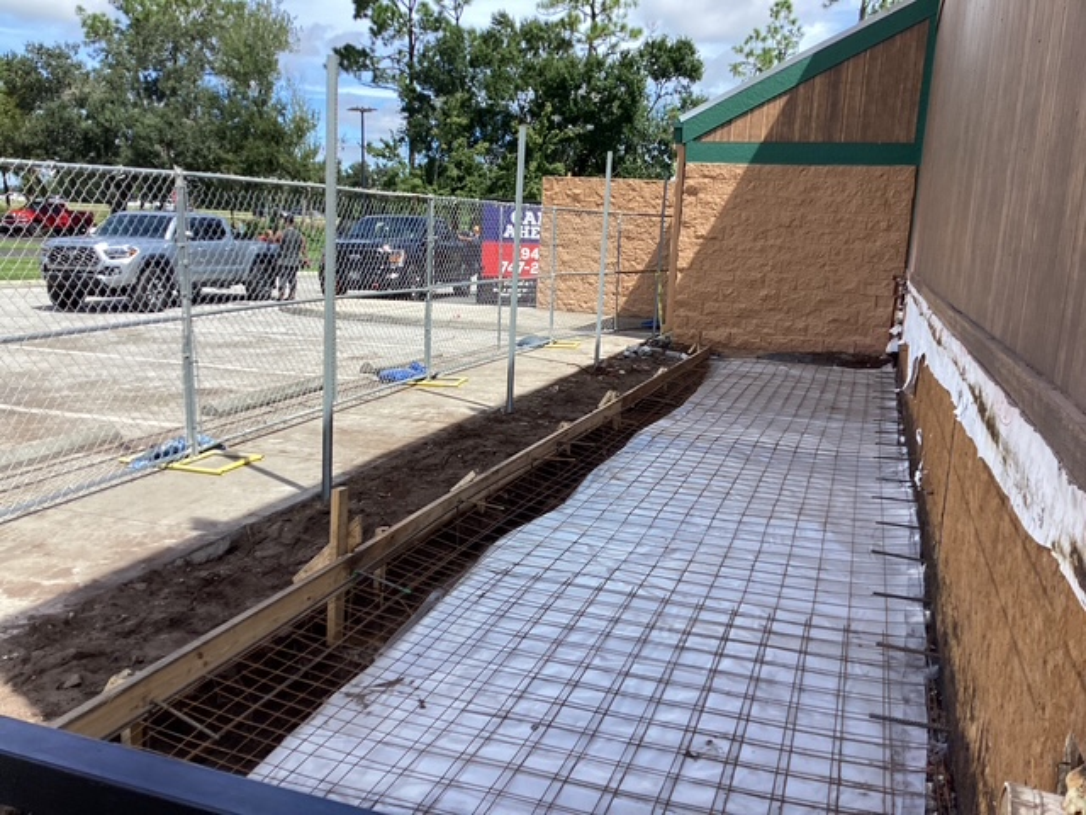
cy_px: 408
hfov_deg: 58.4
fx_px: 973
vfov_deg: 45.4
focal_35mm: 31
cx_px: 543
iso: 25
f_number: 2.4
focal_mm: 3.3
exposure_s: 1/806
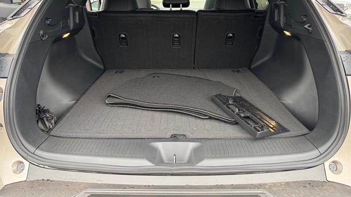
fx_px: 251
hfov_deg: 69.8
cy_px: 63
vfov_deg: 42.2
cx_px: 173
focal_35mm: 27
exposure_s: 1/60
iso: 200
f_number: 1.78
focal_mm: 6.76
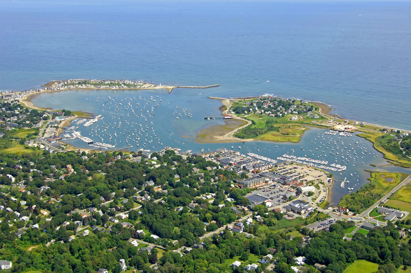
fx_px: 547
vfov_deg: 28.0
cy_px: 136
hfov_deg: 41.2
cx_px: 206
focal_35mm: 48
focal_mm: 32
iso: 400
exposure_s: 1/1000
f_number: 6.3
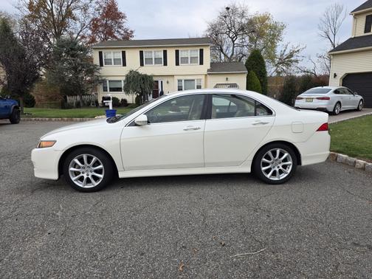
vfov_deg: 58.9
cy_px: 140
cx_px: 186
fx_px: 247
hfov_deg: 73.9
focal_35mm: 23
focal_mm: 6.25
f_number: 1.7
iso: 50
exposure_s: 1/180
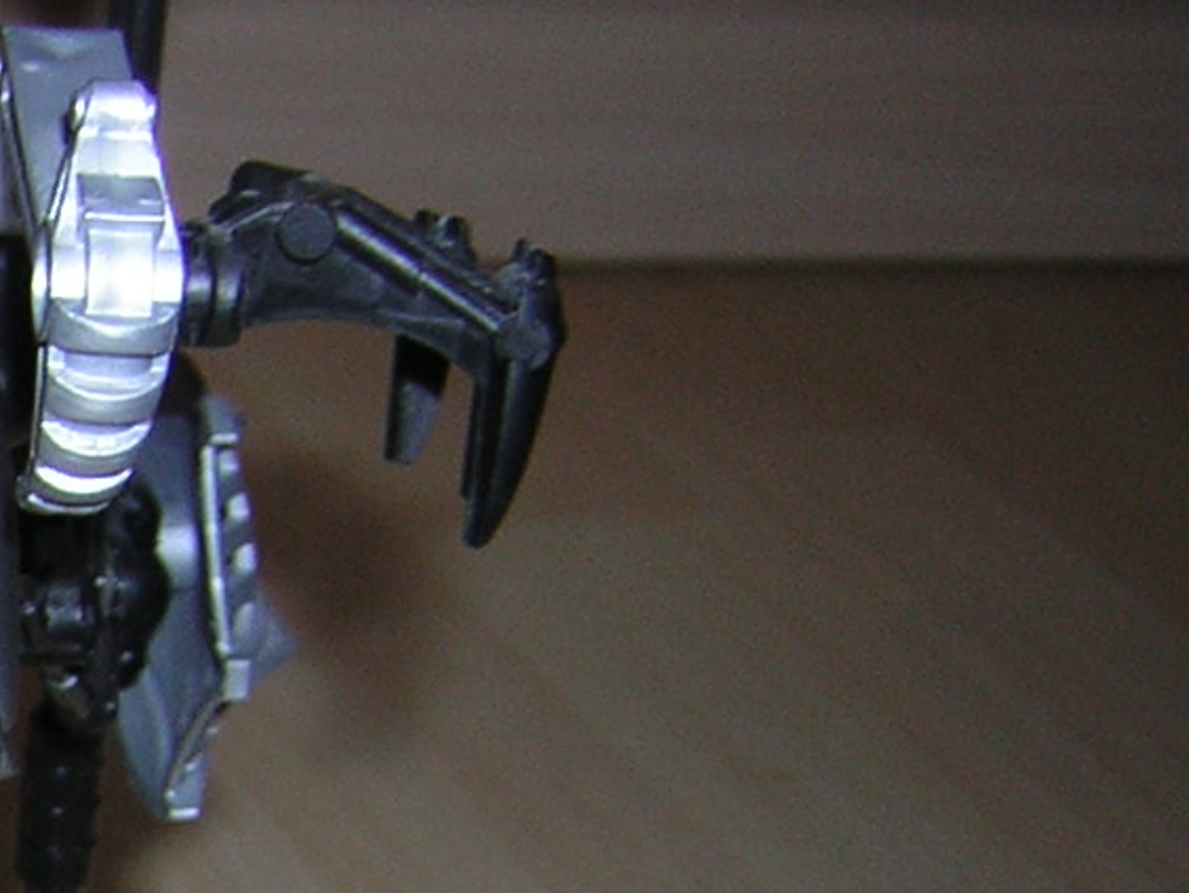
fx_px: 3504
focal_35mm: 102
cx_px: -320
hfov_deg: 18.1
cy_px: 984
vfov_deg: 14.2
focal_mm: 4.7
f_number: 2.6
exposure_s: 1/60.1
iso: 50
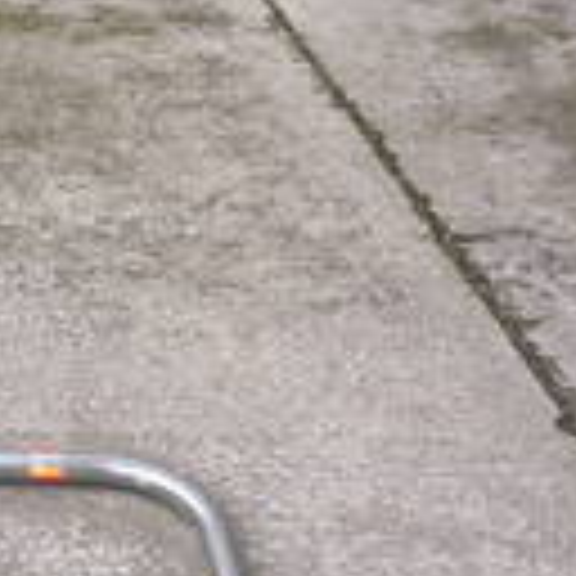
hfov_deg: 18.7
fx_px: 1638
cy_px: 130
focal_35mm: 87
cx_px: -140
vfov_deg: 19.8
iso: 100
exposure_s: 1/200
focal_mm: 5.8
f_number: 2.8
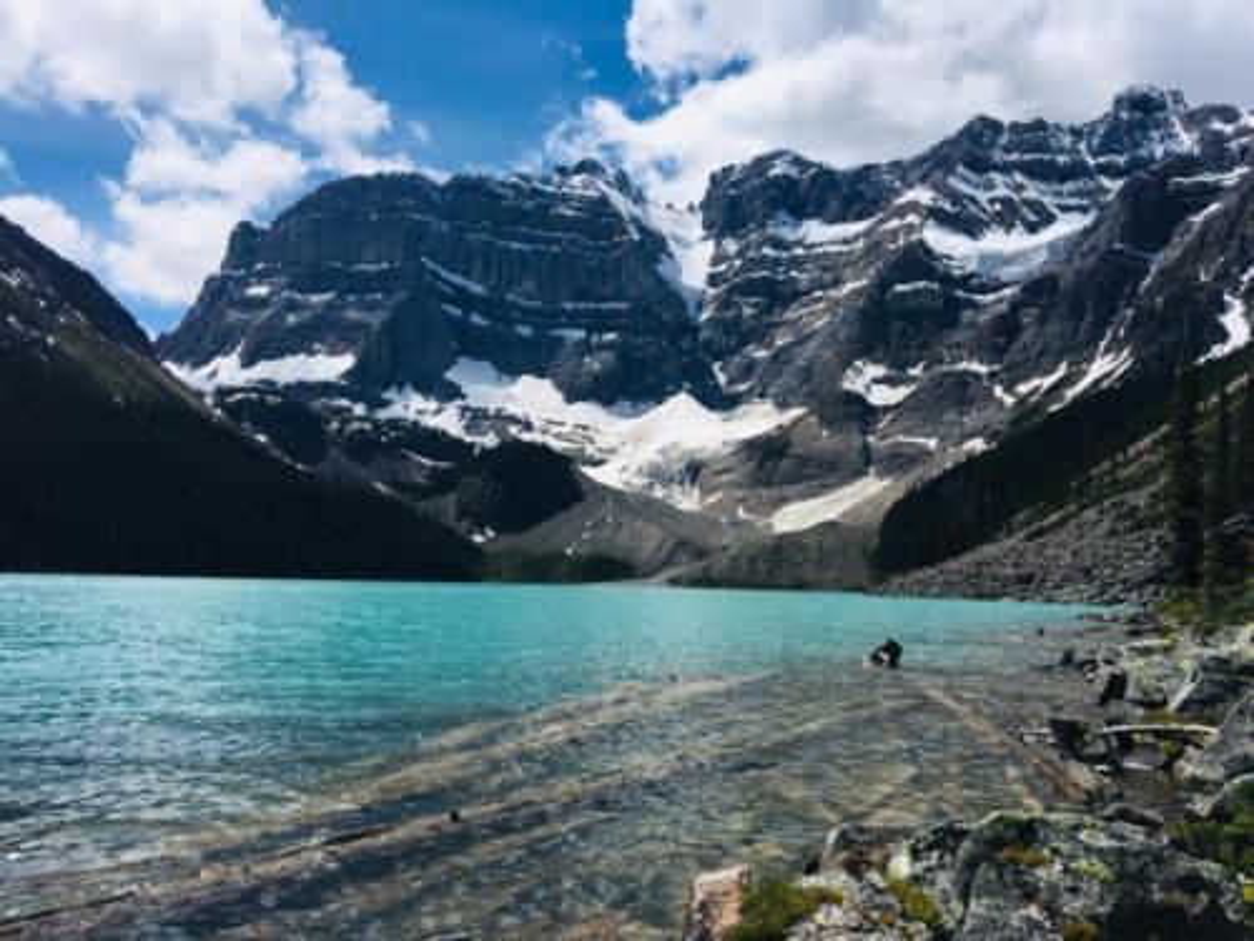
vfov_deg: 48.2
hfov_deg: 61.7
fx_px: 1051
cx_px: 627
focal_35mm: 29
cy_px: 470
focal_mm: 4.15
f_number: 2.2
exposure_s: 1/3663
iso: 25
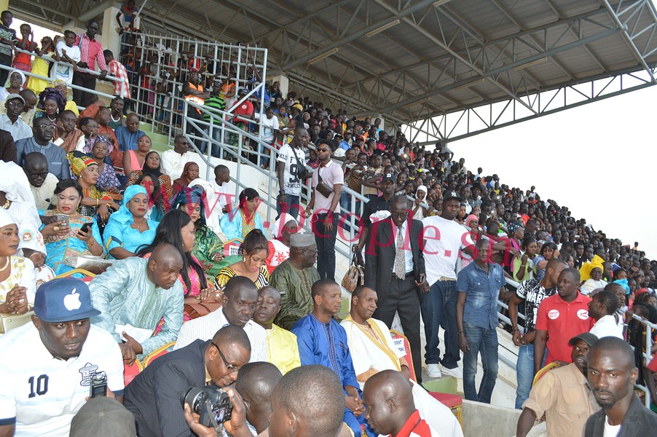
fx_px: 547
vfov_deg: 43.5
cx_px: 328
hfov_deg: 62.0
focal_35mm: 30
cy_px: 218
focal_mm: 20
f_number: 8
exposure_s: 1/60
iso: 800
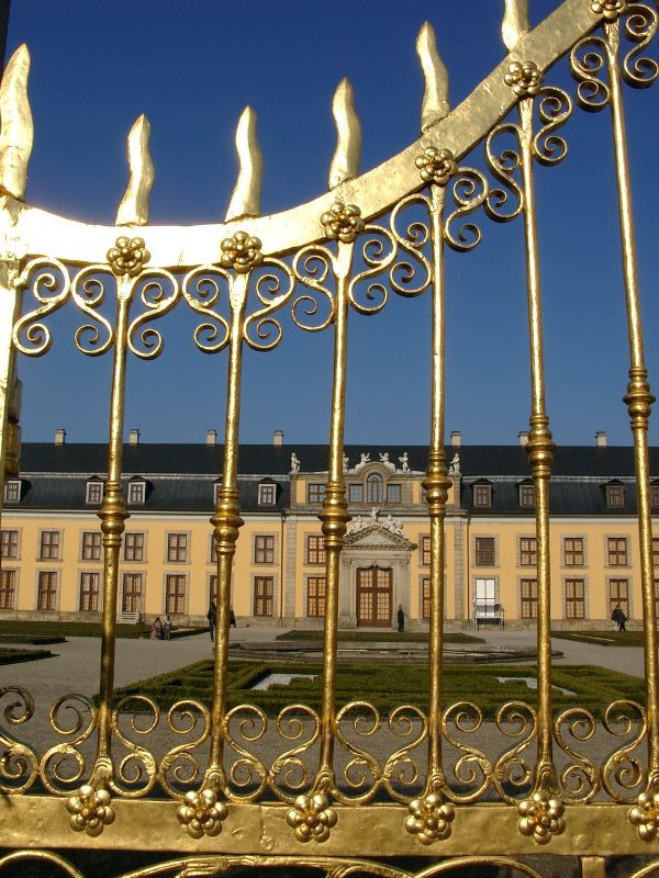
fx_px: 863
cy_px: 439
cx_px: 330
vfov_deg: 54.0
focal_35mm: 34
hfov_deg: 41.8
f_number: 8
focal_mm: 7.13
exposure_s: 1/683
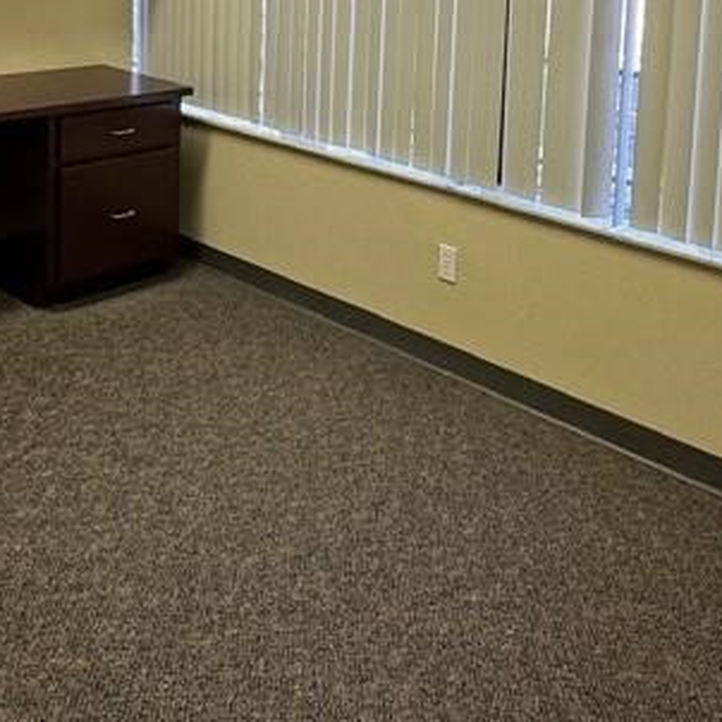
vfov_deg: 36.0
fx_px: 991
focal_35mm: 42
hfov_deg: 40.0
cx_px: 409
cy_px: -5
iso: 200
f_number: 2.2
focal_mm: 2.22
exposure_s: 1/120
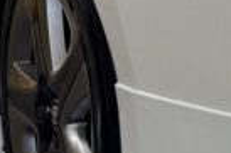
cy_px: 37
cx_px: 604
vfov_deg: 9.4
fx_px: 936
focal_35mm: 146
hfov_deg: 11.1
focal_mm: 6.76
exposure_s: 1/121
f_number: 1.78
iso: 64
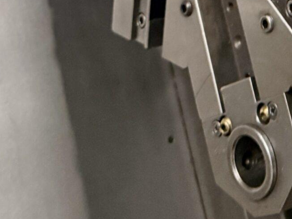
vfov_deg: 13.8
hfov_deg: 19.6
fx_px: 793
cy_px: -192
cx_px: 358
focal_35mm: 94
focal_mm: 6.76
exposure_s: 1/33
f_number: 1.78
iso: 800
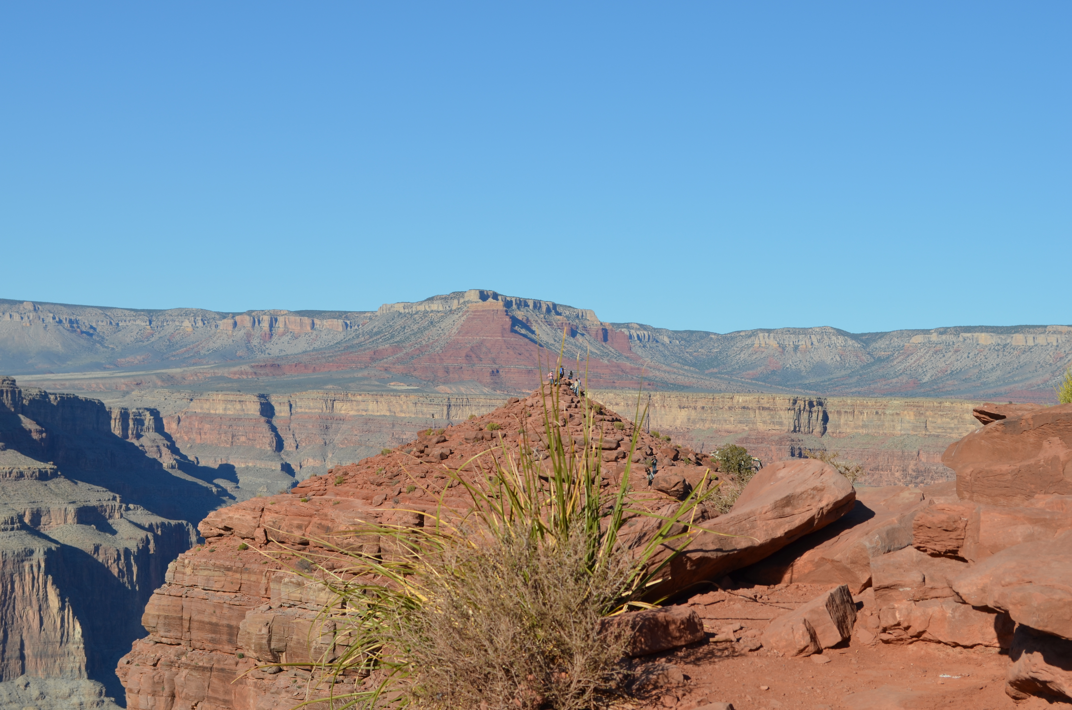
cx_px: 536
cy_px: 355
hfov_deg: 28.1
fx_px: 2140
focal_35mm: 72
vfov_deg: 18.8
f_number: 9
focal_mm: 48
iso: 100
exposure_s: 1/320
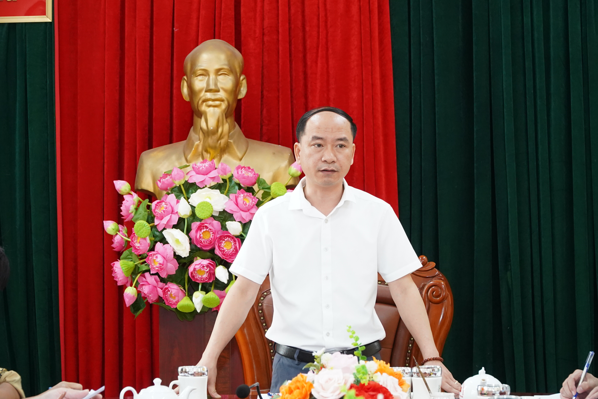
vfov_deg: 13.3
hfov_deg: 19.8
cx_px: 299
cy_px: 200
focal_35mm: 103
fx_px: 1711
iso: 3200
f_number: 6.3
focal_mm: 69
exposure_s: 1/80
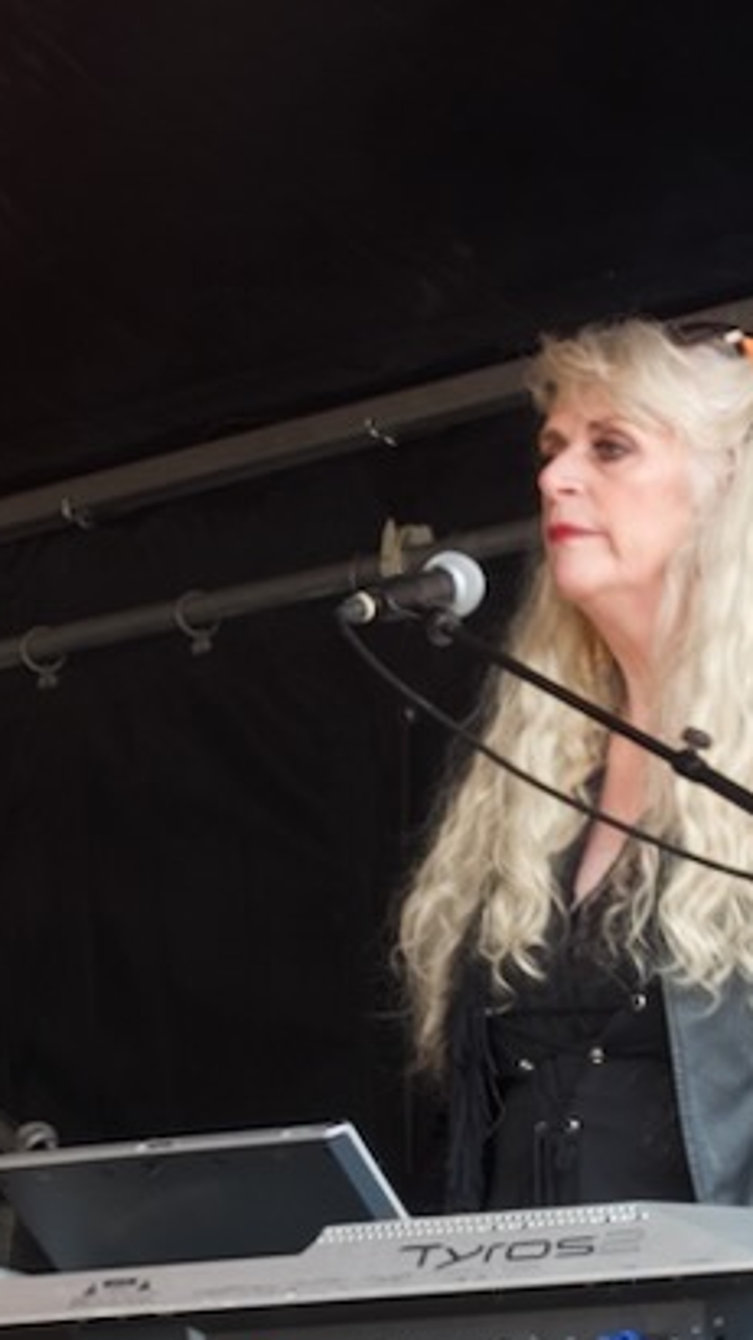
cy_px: 965
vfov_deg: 13.2
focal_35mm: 163
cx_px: 385
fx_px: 5789
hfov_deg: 7.4
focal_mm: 18.21
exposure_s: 1/50
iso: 100
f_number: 3.2
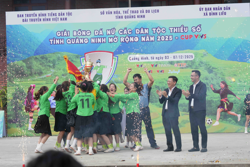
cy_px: 84
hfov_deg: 26.0
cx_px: 125
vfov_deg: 17.5
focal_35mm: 78
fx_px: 542
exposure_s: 1/1000
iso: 200
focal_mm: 78
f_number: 5
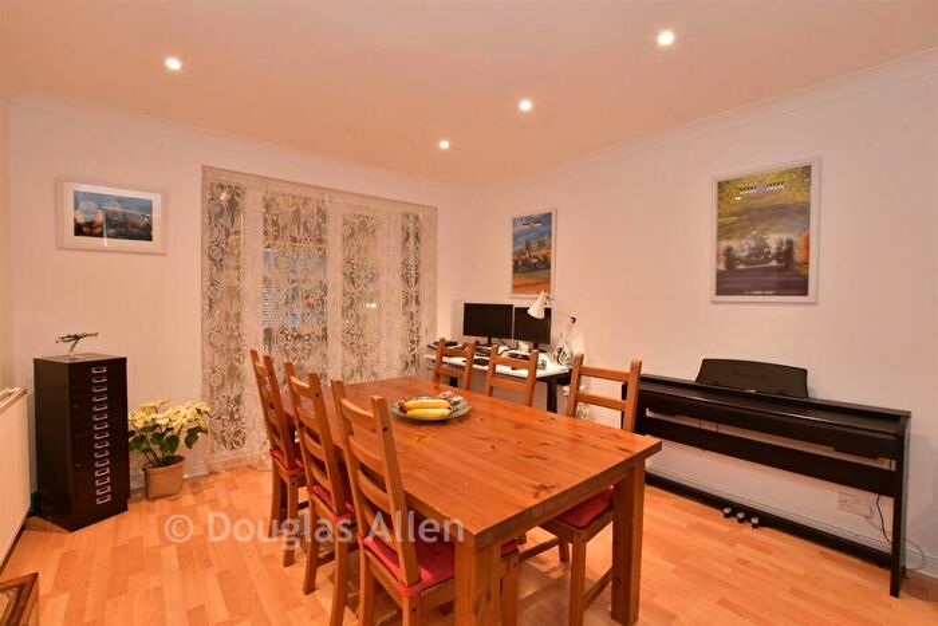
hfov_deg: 100.4
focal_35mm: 15
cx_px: 469
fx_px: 391
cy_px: 313
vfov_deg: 77.4
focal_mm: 10
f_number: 8
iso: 200
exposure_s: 1/4
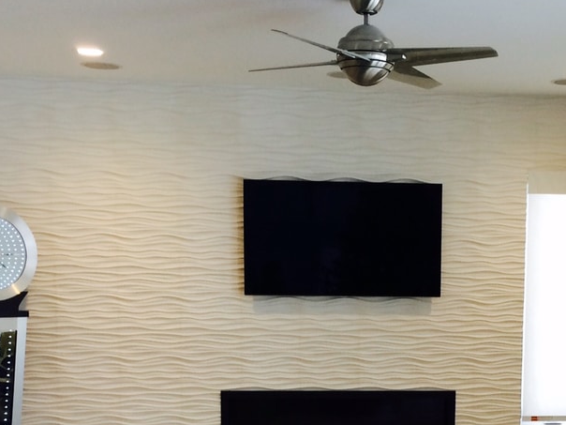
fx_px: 1046
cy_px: 415
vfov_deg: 22.2
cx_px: 396
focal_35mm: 64
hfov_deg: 30.0
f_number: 2.2
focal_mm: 4.15
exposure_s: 1/30
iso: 80
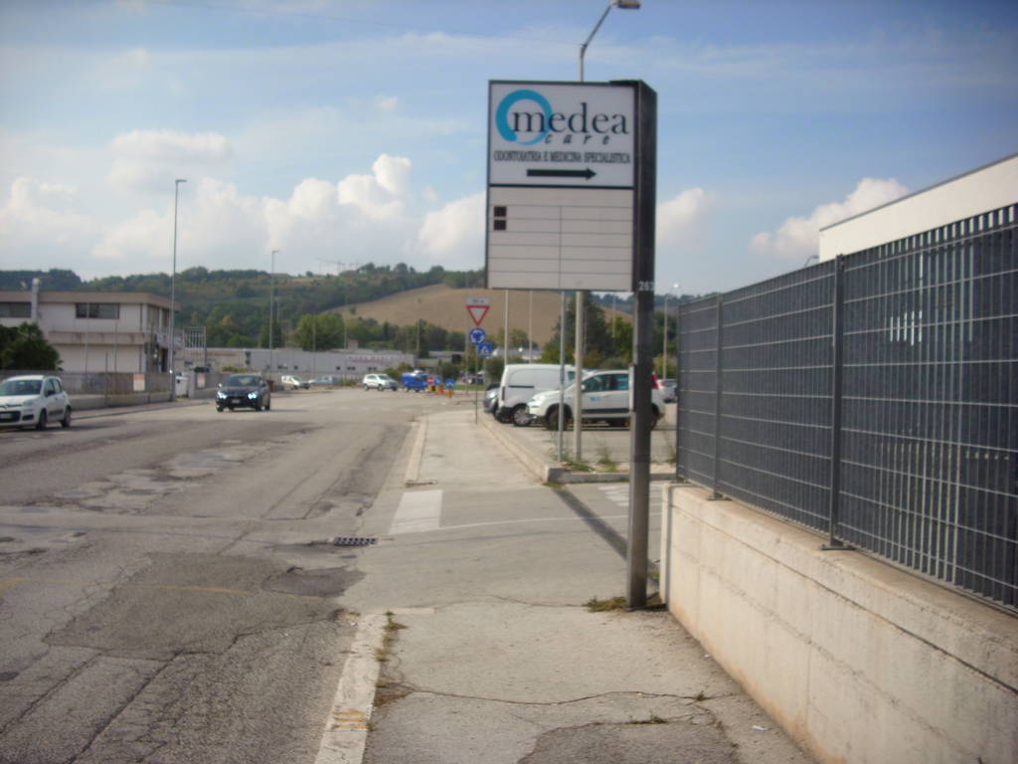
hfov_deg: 50.1
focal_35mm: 37
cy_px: 382
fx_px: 1088
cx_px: 509
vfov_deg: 38.7
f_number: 2.8
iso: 100
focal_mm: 6.2
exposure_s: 1/2000
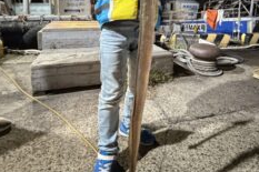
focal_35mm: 25
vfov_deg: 47.8
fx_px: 180
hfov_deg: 71.2
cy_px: 30
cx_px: 147
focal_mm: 2.22
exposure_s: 1/54
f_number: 2.2
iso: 1000
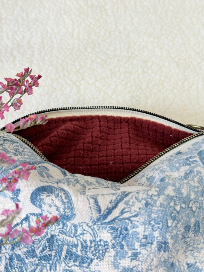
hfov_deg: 30.3
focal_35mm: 48
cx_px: 102
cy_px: 136
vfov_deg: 39.7
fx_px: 377
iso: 100
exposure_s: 1/107
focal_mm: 6.76
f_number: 1.78
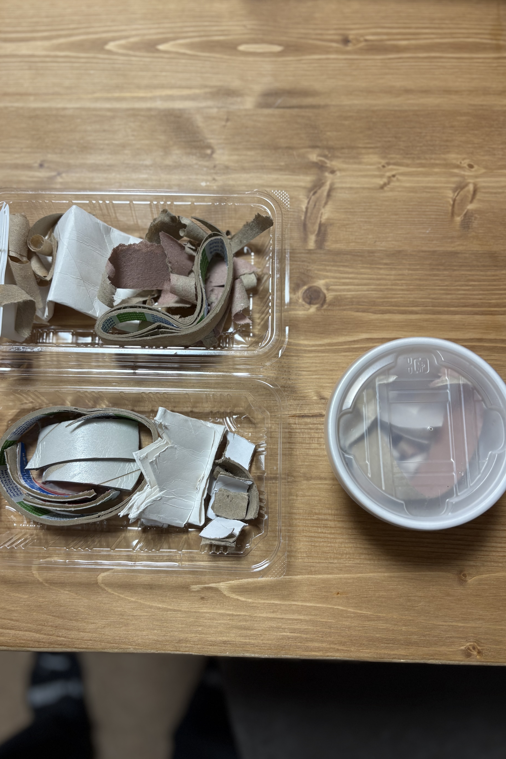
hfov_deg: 46.4
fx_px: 590
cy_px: 379
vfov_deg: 65.5
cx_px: 231
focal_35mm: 28
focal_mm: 5.96
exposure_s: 1/60
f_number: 1.6
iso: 100
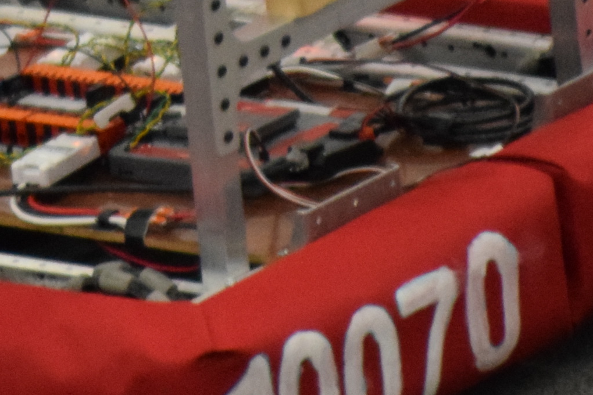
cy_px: -209
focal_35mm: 1323
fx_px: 21791
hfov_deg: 1.6
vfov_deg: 1.0
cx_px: 23
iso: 3200
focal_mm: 200
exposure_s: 1/125
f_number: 5.6
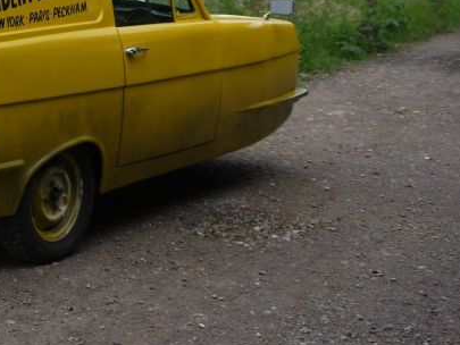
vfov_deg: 14.8
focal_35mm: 96
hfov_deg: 19.6
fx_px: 1276
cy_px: -85
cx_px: -32
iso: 100
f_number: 4.5
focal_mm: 19
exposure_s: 1/100
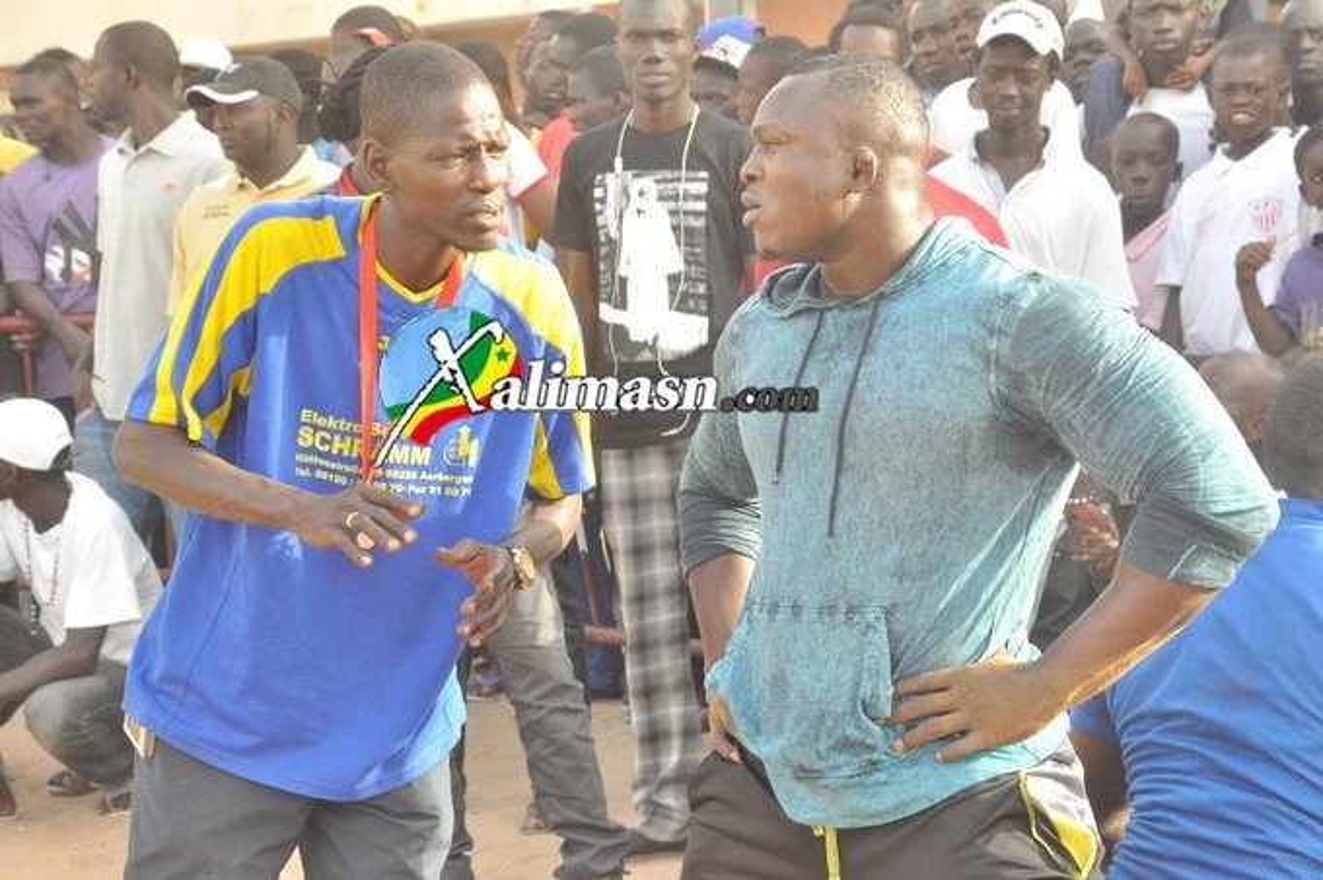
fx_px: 3855
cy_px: 440
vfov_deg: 13.0
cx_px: 662
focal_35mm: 105
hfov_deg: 19.5
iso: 2200
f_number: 16
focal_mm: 70
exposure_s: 1/400
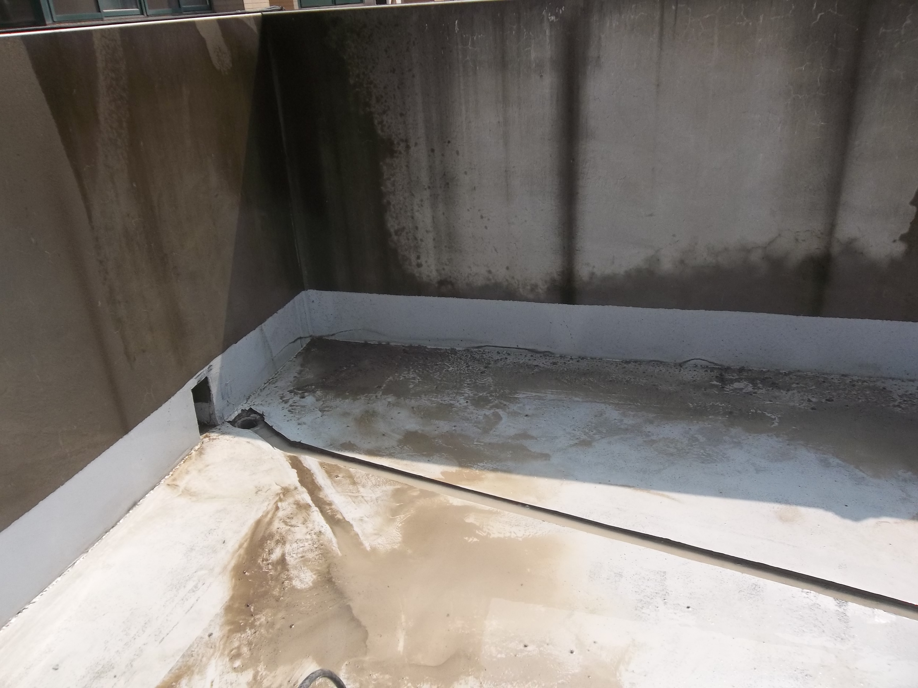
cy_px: 344
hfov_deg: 65.3
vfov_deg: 51.4
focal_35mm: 27
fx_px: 716
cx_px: 459
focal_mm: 4.9
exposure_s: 1/160
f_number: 8.9
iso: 80
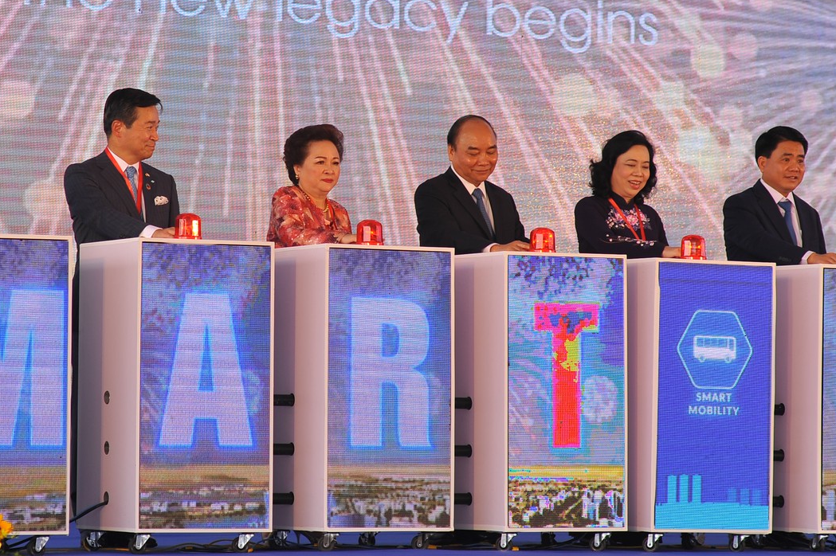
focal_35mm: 162
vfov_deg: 8.5
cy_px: 143
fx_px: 3760
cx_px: 292
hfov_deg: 12.7
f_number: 4
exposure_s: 1/320
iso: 200
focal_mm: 85
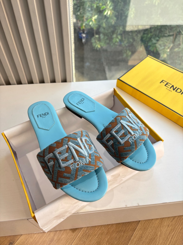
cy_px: 122
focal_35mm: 26
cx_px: 92
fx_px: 183
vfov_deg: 67.3
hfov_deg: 53.1
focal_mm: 5.96
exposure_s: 1/358
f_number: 1.6
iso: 50
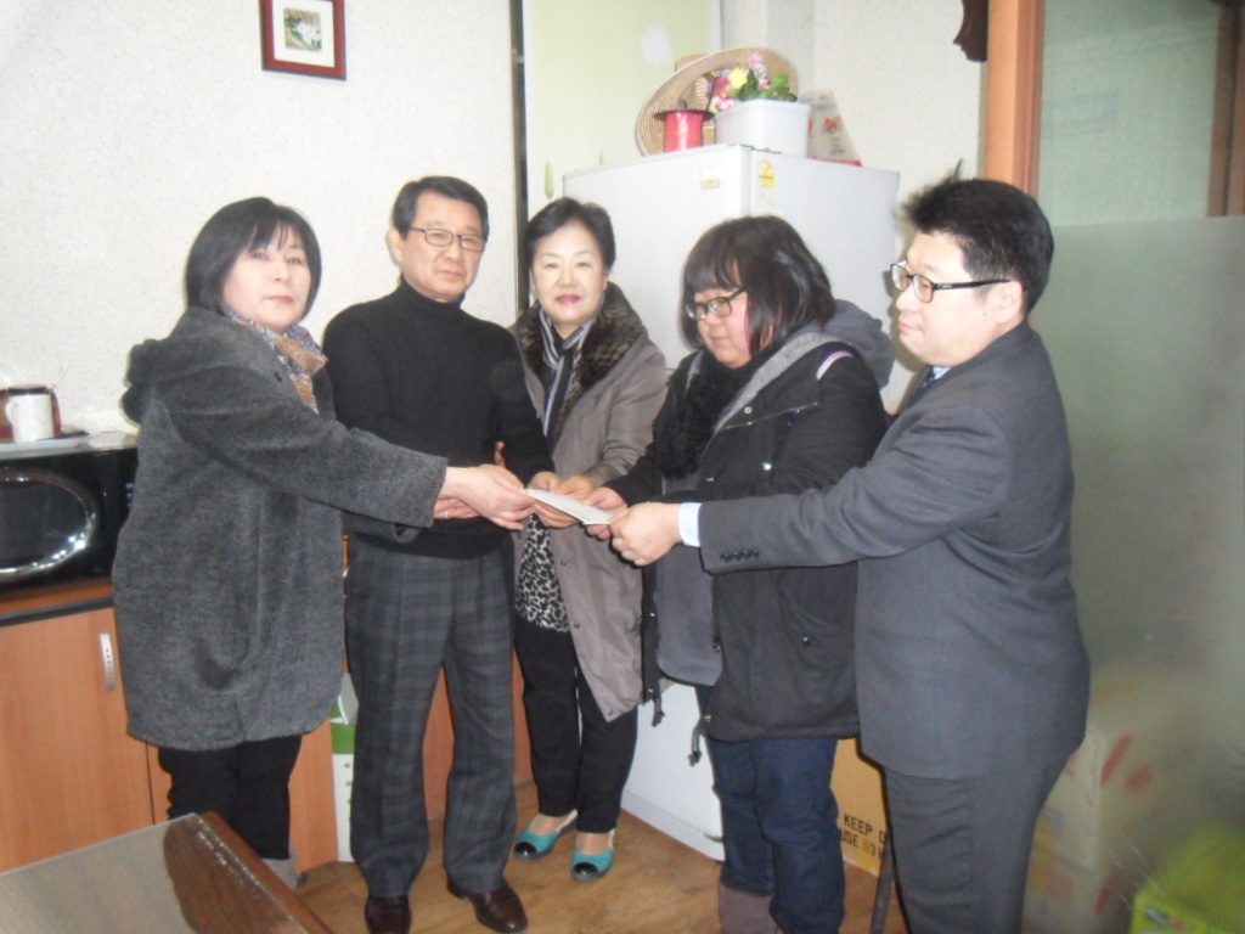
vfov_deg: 51.4
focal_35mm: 27
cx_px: 622
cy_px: 467
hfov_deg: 65.3
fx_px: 971
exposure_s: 1/45
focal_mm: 4.9
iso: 400
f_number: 3.5
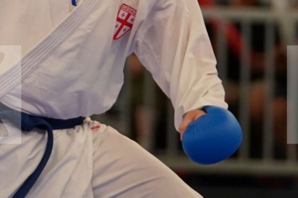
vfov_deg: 1.8
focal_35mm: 765
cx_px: -29
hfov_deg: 2.7
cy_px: -97
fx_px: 6330
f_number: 2.8
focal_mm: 156
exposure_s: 1/1000
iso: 1250
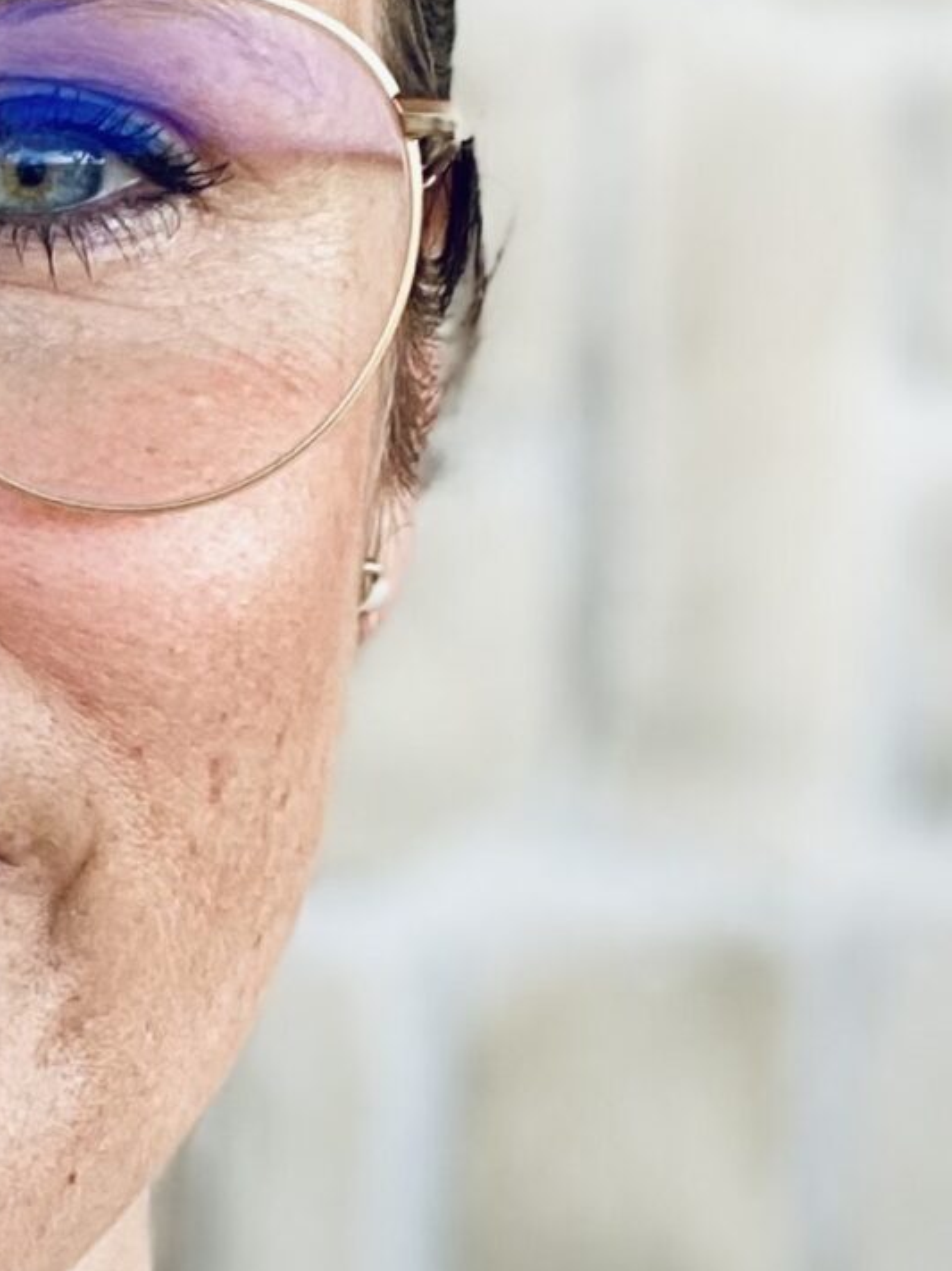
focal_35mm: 108
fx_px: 3961
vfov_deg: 18.2
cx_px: -249
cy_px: 534
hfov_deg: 13.3
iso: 40
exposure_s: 1/122
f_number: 2.2
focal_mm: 2.71
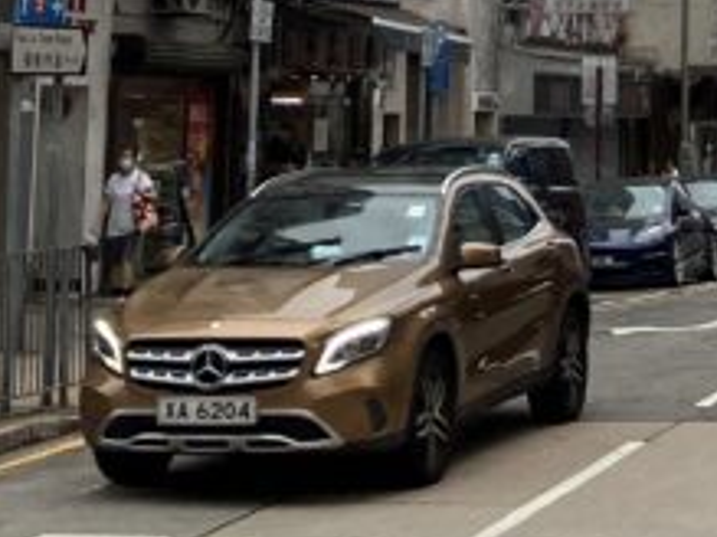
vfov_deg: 10.4
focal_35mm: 131
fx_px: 2712
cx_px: 622
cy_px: -540
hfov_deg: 14.9
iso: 32
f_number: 1.8
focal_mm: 3.99
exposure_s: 1/771
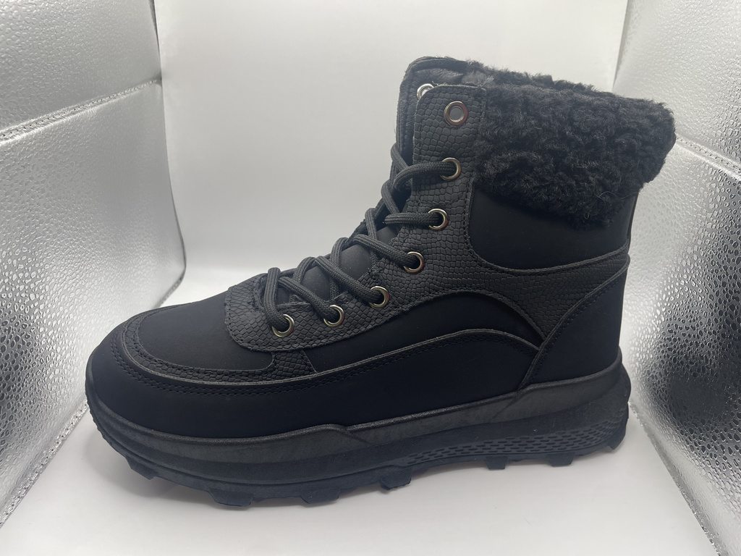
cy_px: 278
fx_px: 557
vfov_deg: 53.1
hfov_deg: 67.3
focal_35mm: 26
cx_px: 370
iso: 32
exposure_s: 1/153
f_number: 1.6
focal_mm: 4.2
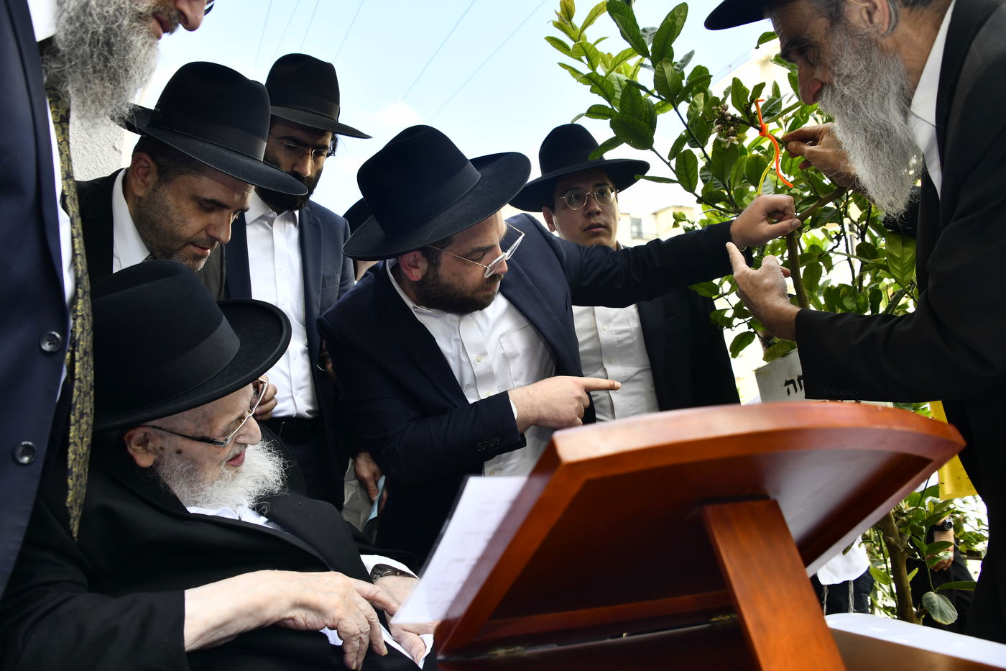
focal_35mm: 28
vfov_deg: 46.4
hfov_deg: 65.5
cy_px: 336
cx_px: 503
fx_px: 782
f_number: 5.6
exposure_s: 1/250
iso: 320
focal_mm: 28
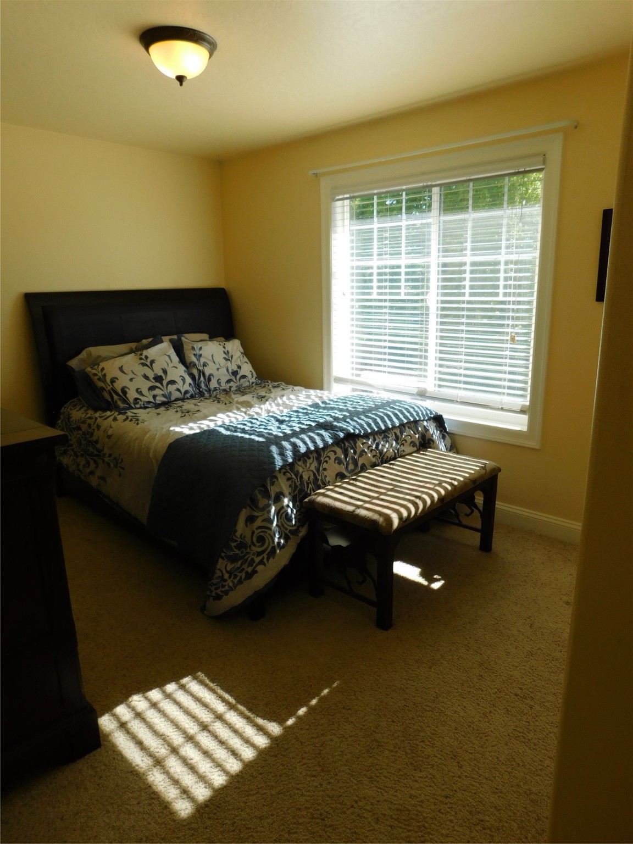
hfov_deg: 58.9
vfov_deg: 73.9
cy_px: 422
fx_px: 561
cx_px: 316
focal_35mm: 23
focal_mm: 4
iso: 125
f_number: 3
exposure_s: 1/200
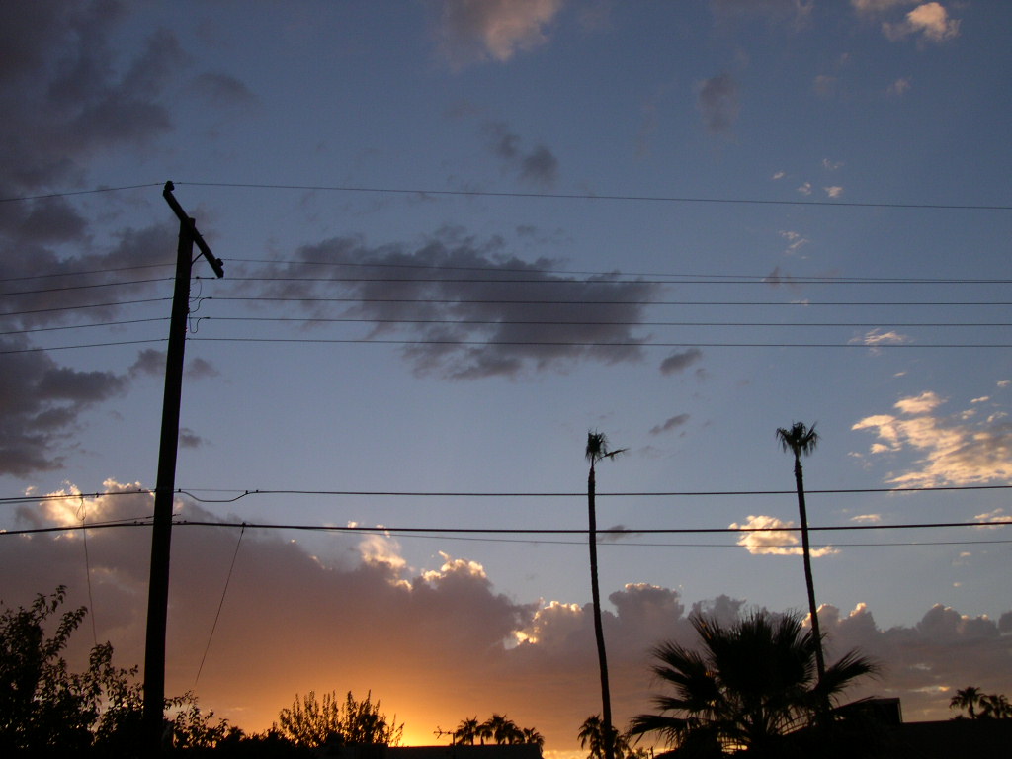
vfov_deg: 37.7
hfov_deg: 49.0
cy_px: 380
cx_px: 506
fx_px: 1111
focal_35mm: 38
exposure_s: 1/99.7
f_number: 7.6
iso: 100
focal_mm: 8
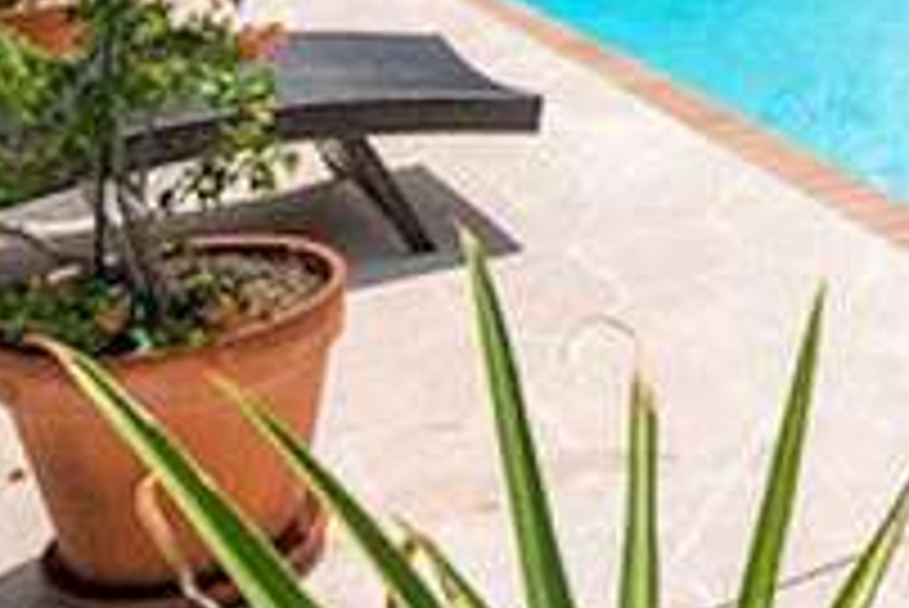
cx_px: 958
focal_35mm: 57
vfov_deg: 21.1
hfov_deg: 31.7
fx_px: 1440
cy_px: -230
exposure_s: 1/500
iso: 100
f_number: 8
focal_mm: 15
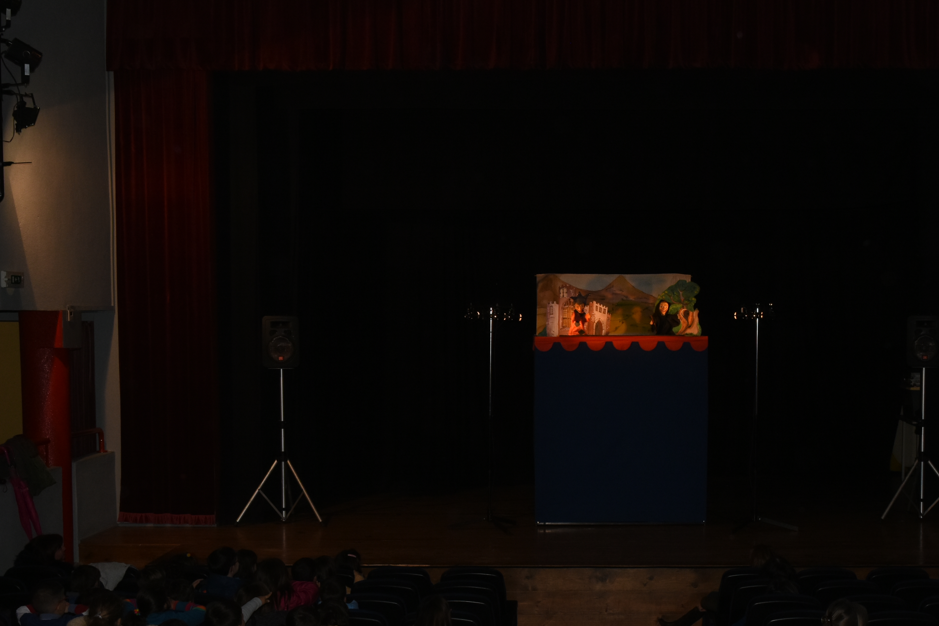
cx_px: 572
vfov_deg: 23.2
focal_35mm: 58
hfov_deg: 34.3
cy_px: 439
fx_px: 1513
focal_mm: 24
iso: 640
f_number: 8
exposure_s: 1/60
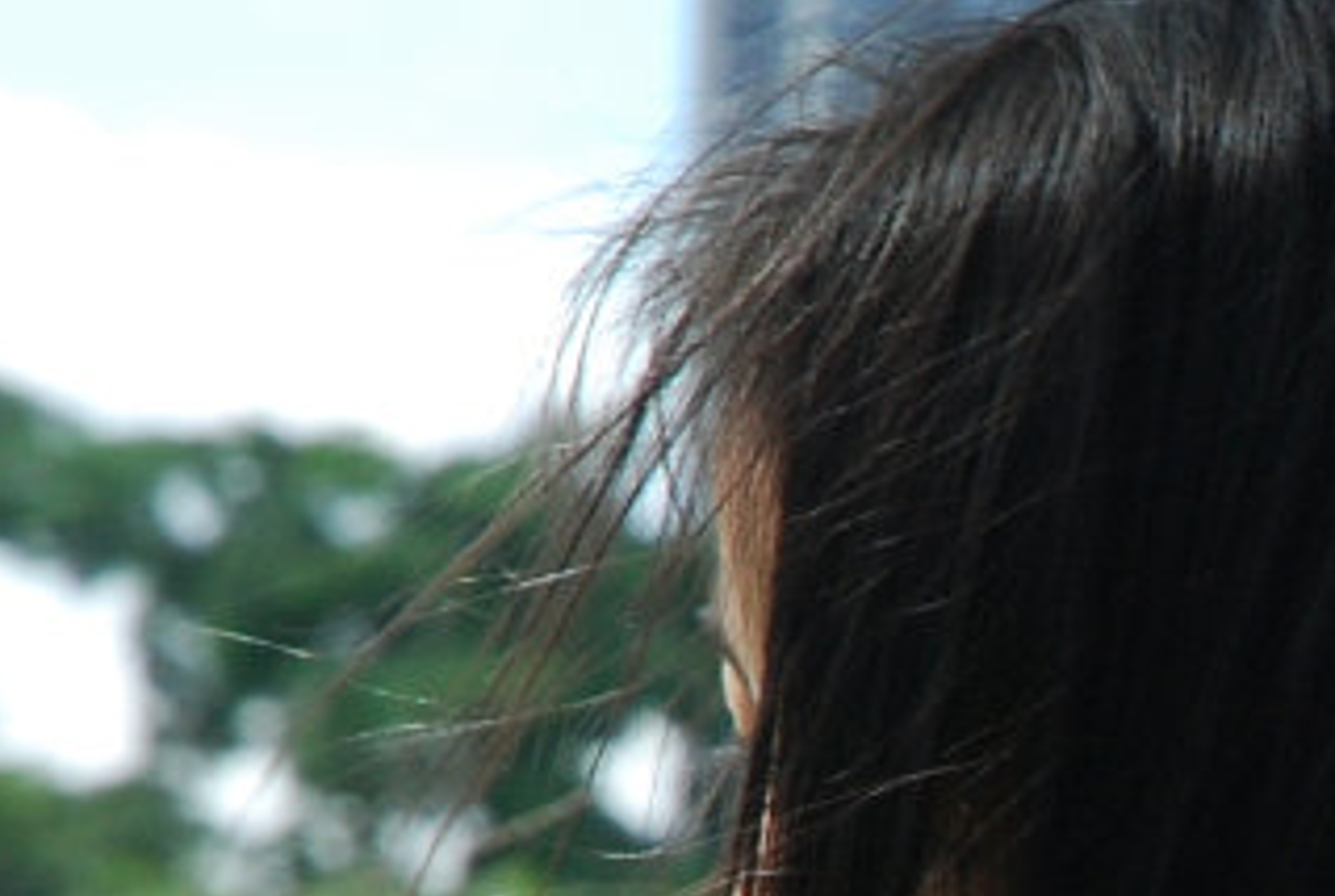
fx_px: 19542
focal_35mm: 526
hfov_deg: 3.9
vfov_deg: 2.6
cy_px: 1572
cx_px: 2155
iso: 320
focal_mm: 70
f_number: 10
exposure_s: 1/200
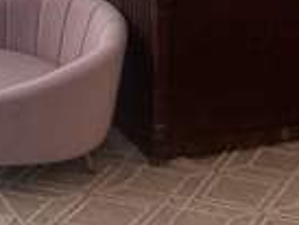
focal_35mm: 152
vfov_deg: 8.8
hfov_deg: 12.9
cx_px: 72
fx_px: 1314
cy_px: -339
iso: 64
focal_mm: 5.7
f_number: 1.5
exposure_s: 1/60
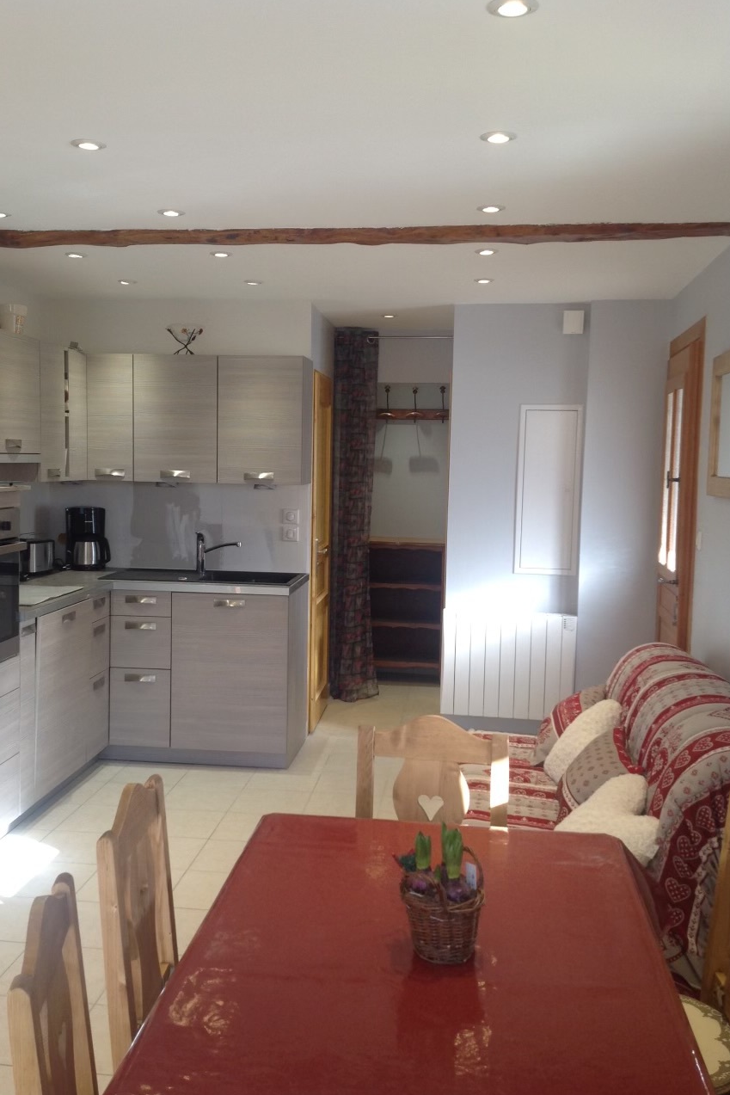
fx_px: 1125
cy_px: 540
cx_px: 334
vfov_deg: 51.9
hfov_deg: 35.9
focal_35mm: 37
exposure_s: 1/60
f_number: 2.4
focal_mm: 4.28
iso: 64
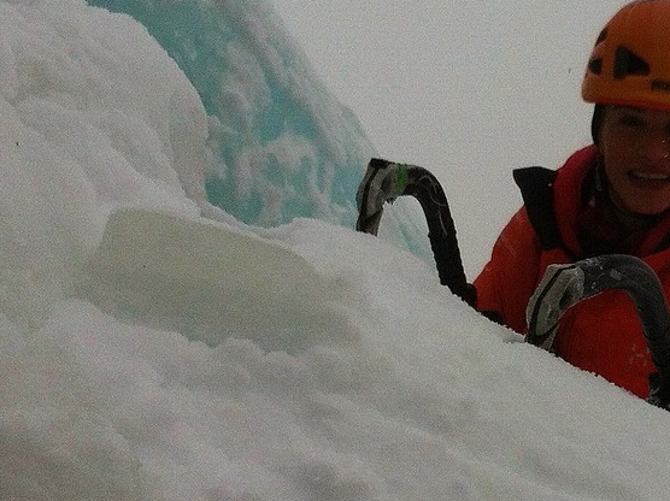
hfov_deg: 30.7
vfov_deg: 22.7
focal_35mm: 63
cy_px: 59
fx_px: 1218
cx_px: 368
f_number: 2.8
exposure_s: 1/1436
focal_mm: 3.85
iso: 80
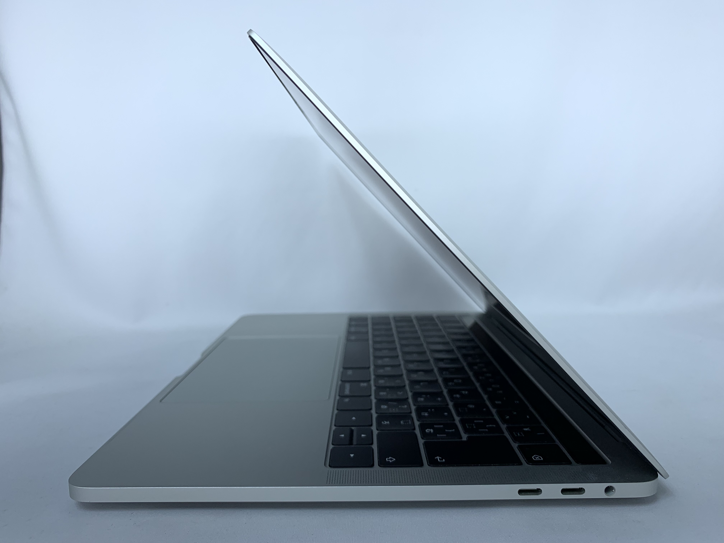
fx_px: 544
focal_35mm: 26
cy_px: 272
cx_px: 362
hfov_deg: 67.3
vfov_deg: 53.1
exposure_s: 1/405
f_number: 1.8
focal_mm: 4.25
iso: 25
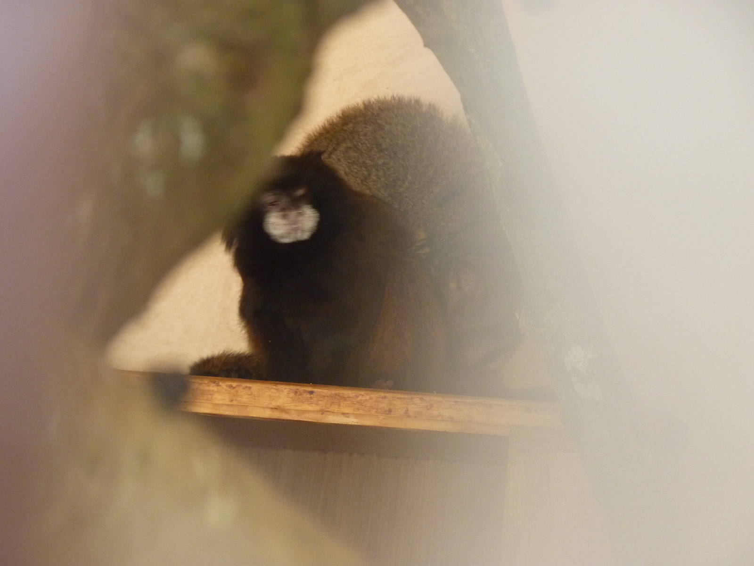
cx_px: 377
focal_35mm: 218
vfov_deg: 6.8
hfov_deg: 9.1
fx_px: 4748
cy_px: 283
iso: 400
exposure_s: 1/25
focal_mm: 38.8
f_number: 3.7
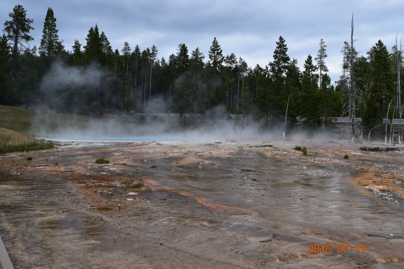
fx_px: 471
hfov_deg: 46.4
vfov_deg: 31.9
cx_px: 202
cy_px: 134
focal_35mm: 42
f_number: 11
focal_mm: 28
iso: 400
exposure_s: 1/500
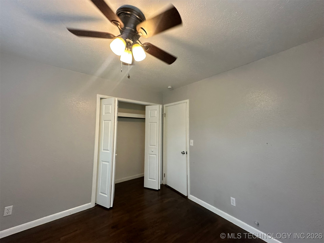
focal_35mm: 14
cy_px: 122
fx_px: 131
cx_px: 162
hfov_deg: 102.1
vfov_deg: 85.7
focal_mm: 2.22
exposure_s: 1/60
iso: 200
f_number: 2.2
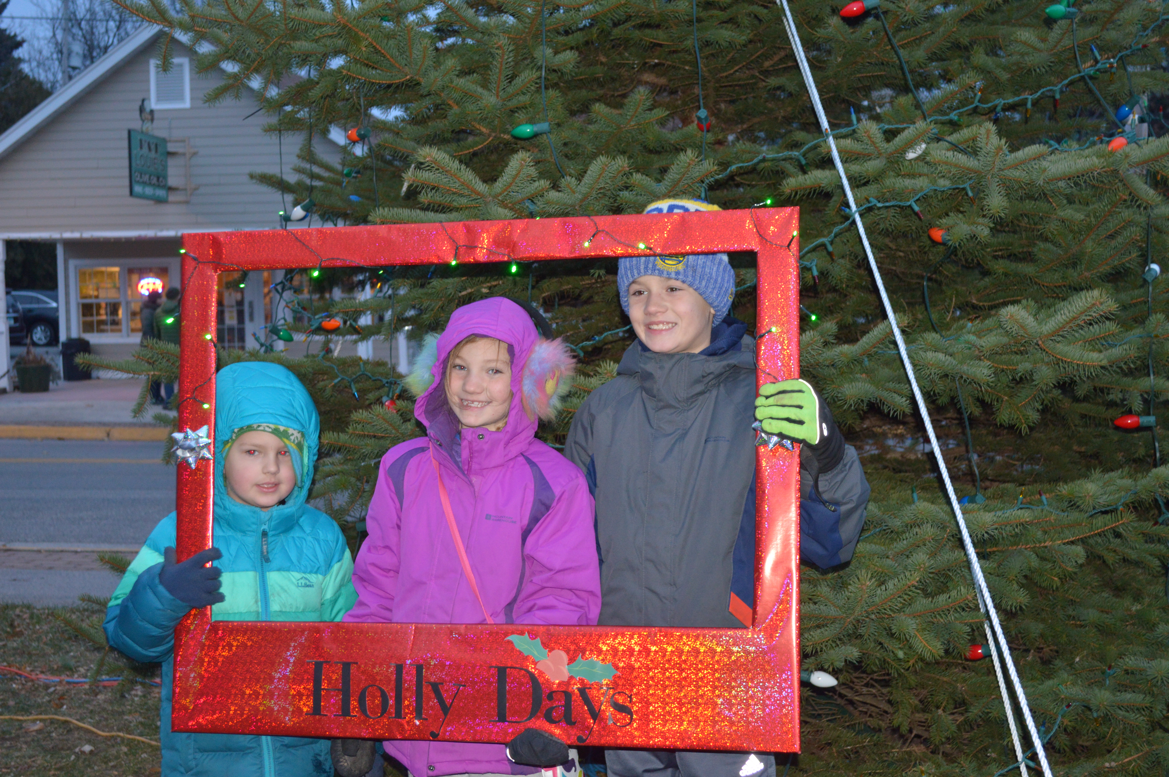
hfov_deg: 38.9
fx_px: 1655
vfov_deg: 26.4
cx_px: 584
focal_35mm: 51
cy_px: 388
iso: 800
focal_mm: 34
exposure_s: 1/30
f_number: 5
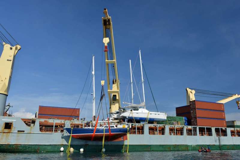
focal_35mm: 29
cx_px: 120
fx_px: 193
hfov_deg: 63.6
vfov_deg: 45.0
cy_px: 80
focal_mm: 29
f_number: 7.1
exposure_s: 1/200
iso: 100
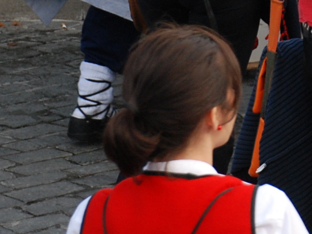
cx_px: 383
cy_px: -139
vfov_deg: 3.1
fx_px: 4309
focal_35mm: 478
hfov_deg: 4.1
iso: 320
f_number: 5.6
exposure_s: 1/125
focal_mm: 70
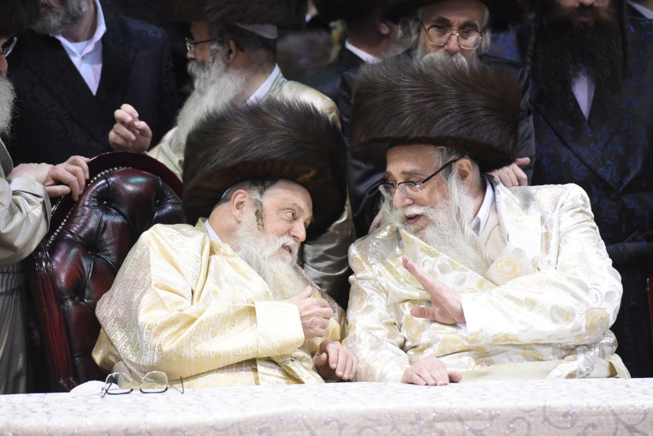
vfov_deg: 6.9
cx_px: 326
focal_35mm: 200
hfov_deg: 10.3
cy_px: 218
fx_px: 3628
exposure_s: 1/100
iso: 3200
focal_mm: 200
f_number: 4
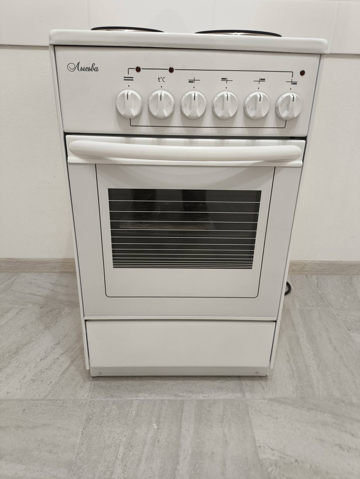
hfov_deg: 54.9
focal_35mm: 25
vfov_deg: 69.4
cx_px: 180
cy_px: 240
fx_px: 346
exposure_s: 1/33.3
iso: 640
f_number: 1.7
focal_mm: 4.71
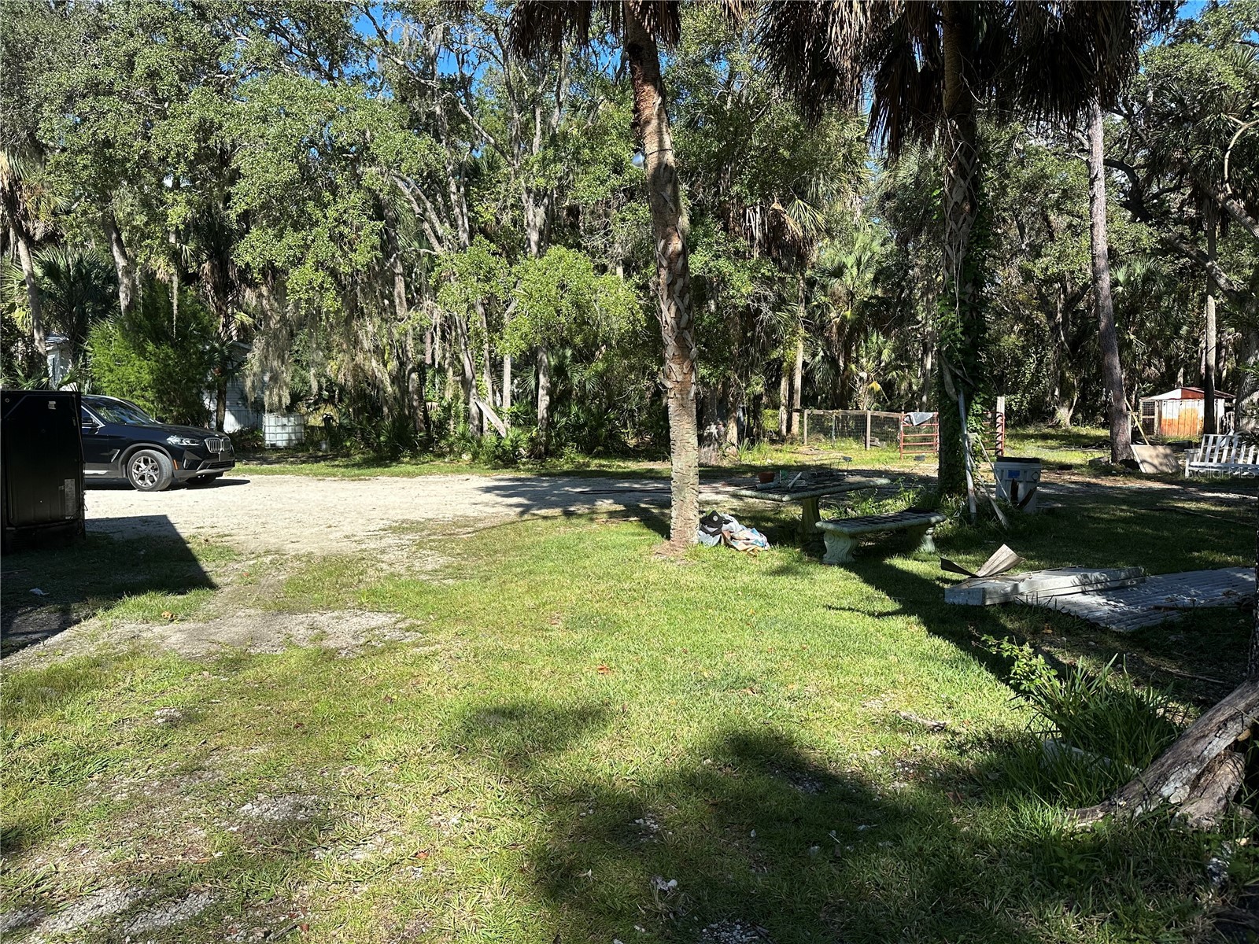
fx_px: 873
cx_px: 630
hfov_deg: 71.6
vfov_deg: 56.8
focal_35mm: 24
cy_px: 472
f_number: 1.78
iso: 80
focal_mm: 6.86
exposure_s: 1/2660
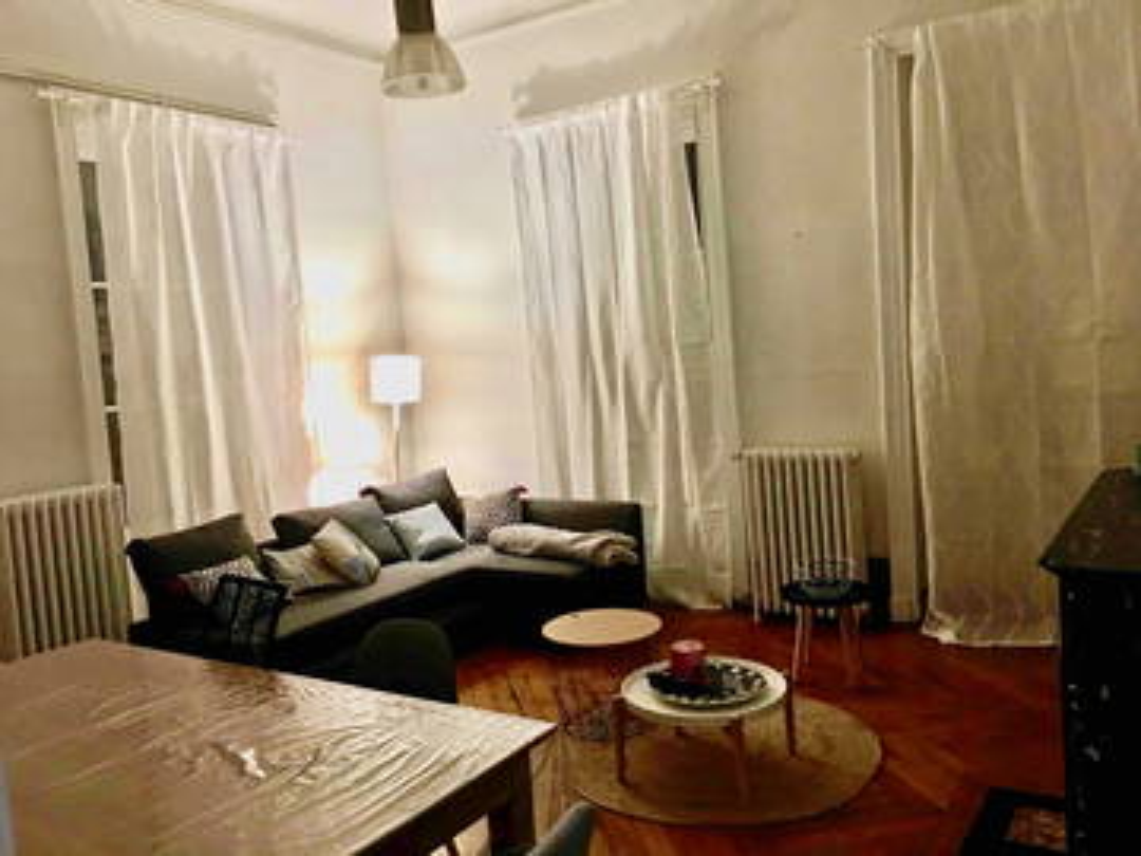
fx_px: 956
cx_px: 570
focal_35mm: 29
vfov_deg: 48.2
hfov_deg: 61.7
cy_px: 428
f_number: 2.2
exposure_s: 1/10
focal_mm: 4.15
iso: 80
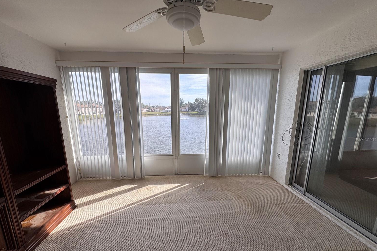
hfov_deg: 100.4
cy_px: 139
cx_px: 185
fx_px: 157
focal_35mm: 15
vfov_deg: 77.1
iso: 40
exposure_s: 1/304
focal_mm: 2.22
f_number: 2.2
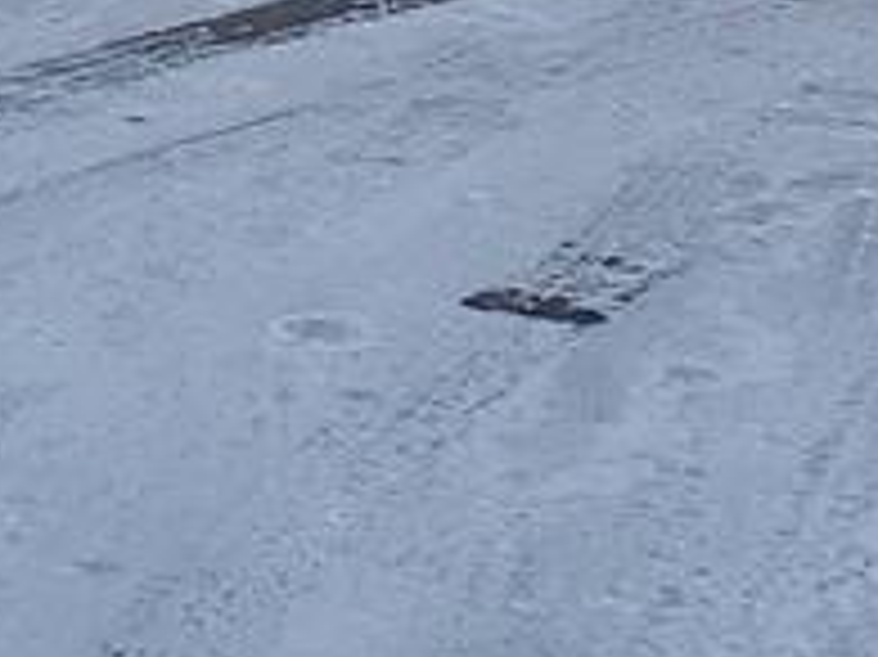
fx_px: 4867
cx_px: -504
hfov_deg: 9.9
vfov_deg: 7.4
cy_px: -711
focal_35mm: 192
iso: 50
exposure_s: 1/142
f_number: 2.4
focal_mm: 4.3
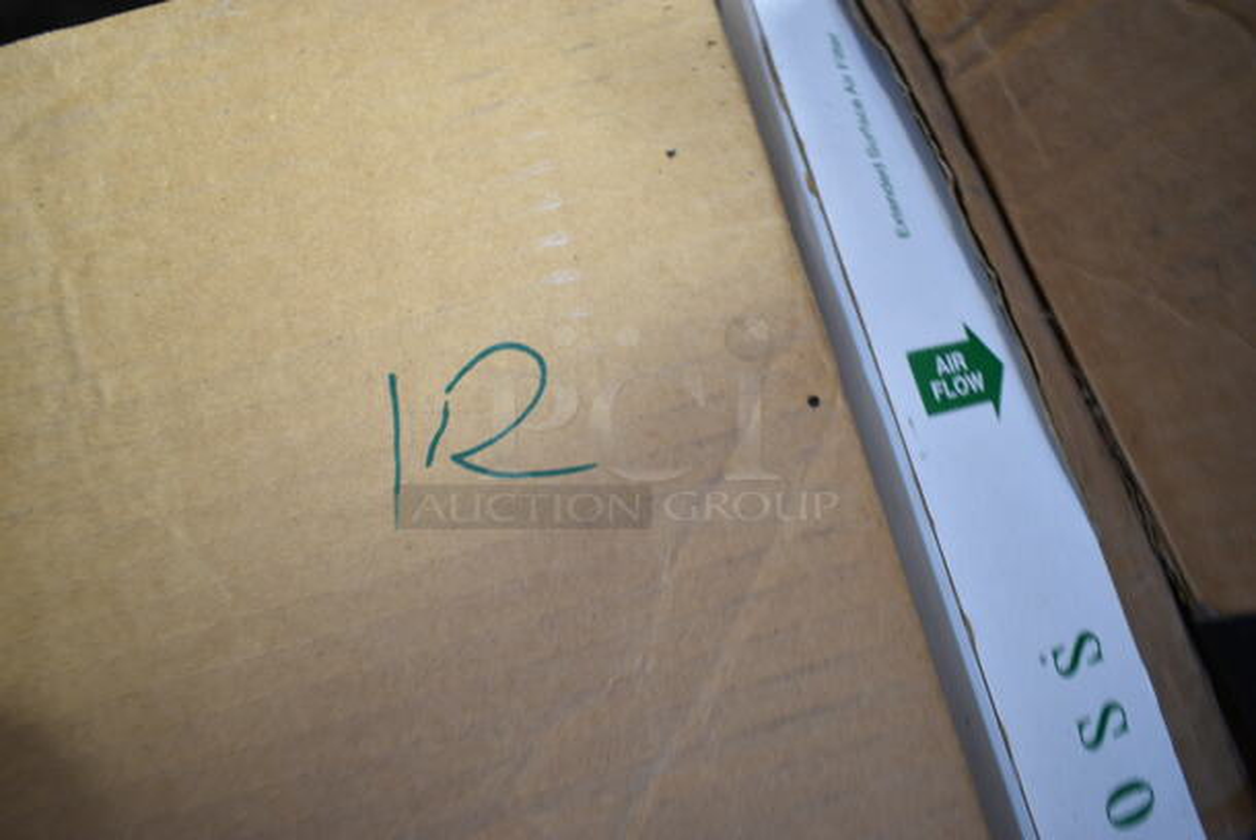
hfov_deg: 61.9
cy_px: 420
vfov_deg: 43.7
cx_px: 628
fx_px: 1048
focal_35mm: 30
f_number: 3.5
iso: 250
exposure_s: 1/30
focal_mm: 20
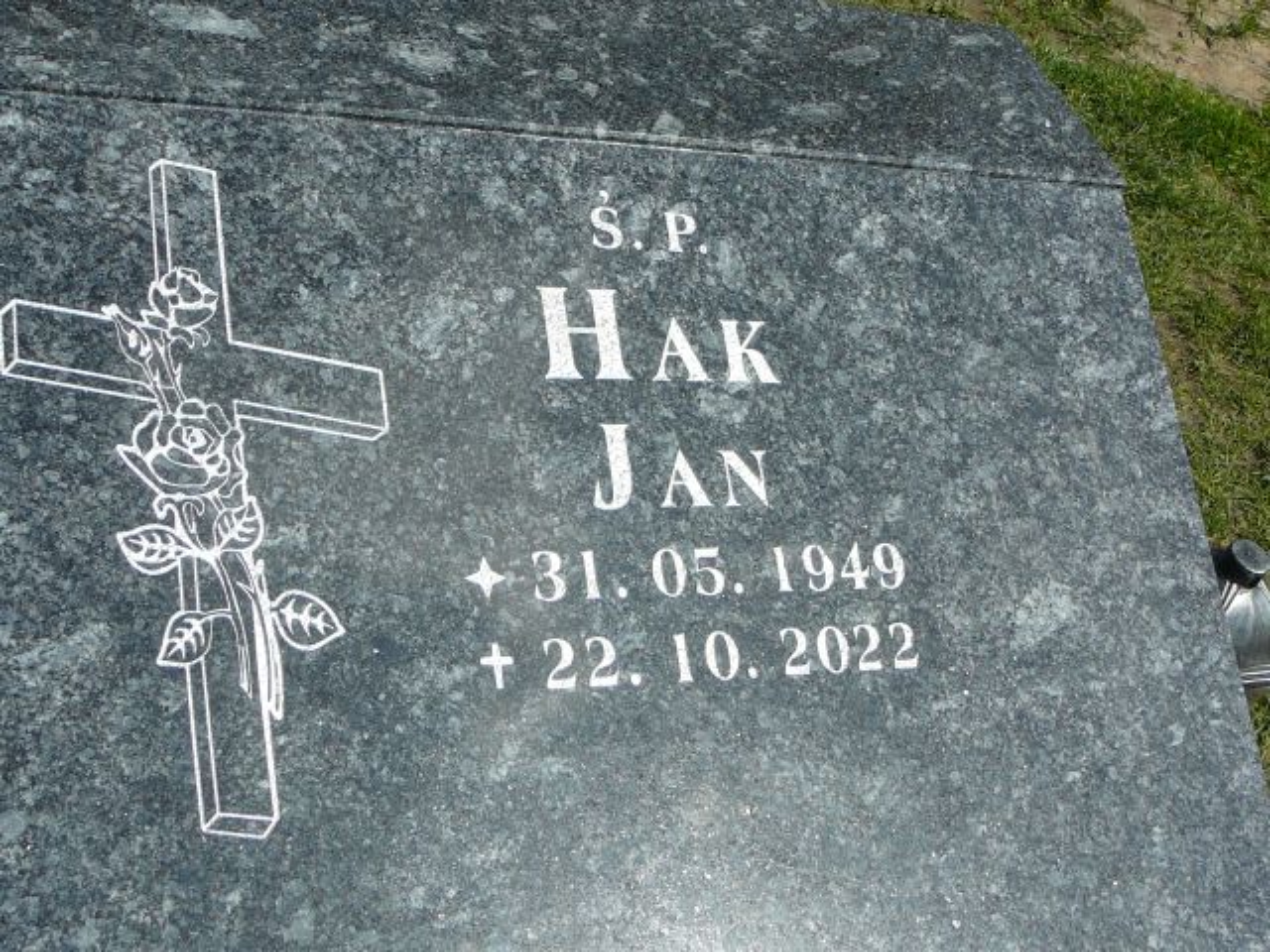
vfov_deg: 29.7
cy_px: 476
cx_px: 635
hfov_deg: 38.9
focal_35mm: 49
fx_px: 1798
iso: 80
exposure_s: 1/500
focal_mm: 7.3
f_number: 5.6
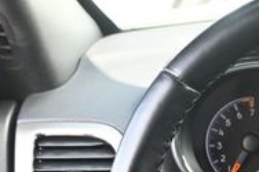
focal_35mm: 136
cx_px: 361
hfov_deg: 14.4
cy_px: 239
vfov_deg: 9.9
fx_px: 974
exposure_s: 1/125
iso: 1100
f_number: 4.5
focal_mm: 26.5
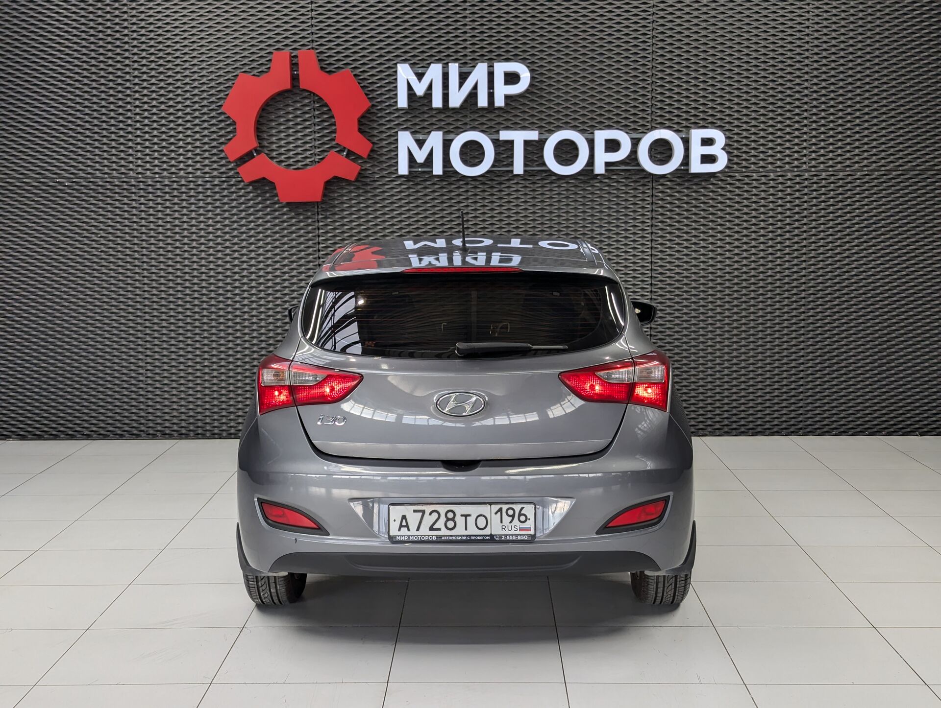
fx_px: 1307
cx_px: 470
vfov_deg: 30.3
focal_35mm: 48
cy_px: 354
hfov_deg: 39.6
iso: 65
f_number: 1.85
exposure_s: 1/230
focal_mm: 6.81
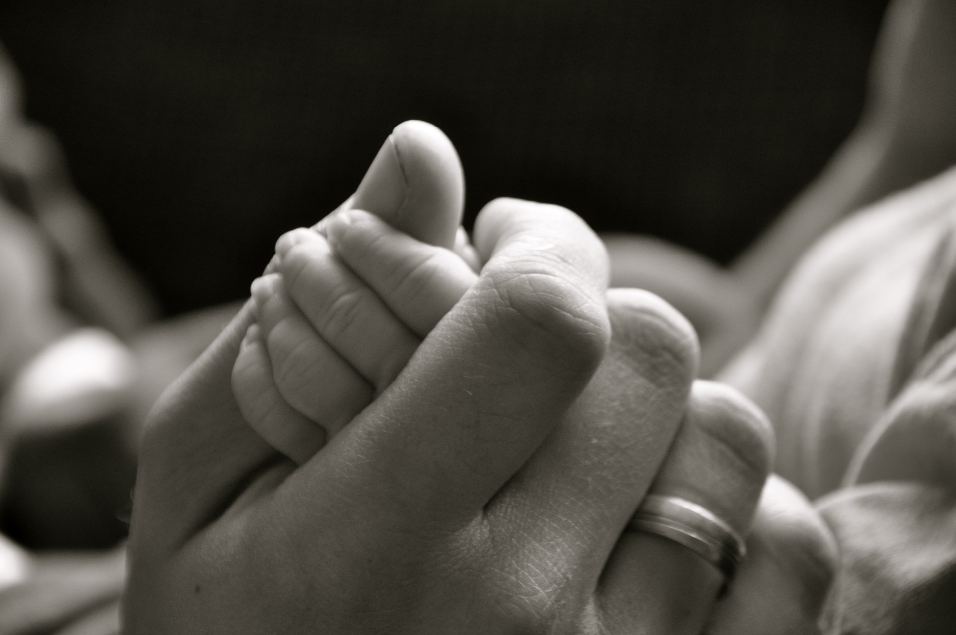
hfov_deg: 6.9
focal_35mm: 300
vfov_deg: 4.6
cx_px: 478
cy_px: 318
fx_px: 7958
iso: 800
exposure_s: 1/160
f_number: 6.3
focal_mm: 200
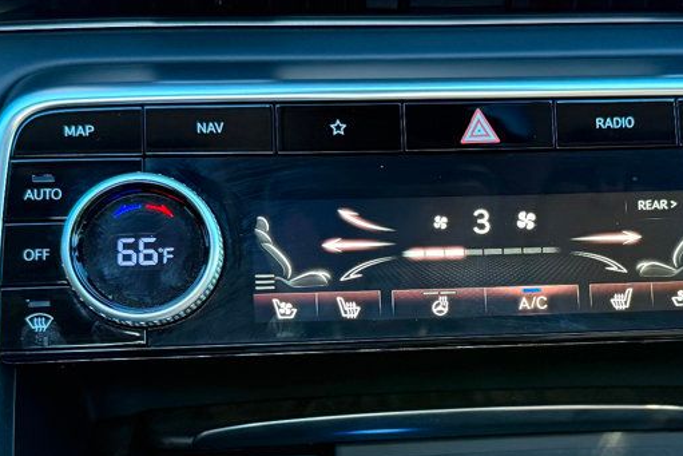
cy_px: 342
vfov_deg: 26.7
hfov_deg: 39.4
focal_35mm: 50
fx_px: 949
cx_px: 420
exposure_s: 1/60
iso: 500
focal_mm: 6.76
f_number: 1.78
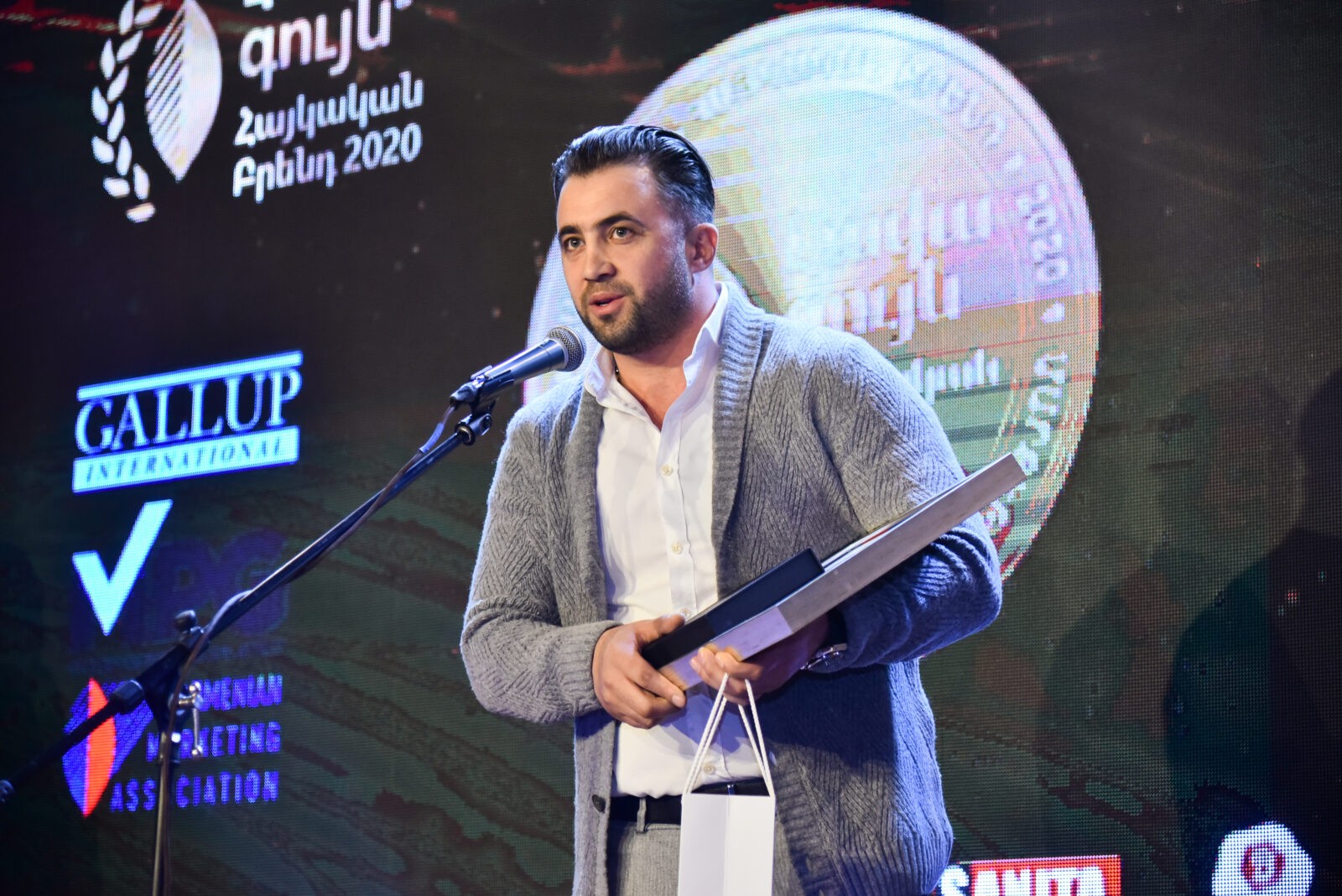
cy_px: 448
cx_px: 671
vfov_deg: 13.7
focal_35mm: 100
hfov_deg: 20.4
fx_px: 3729
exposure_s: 1/125
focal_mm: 100
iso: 1250
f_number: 4
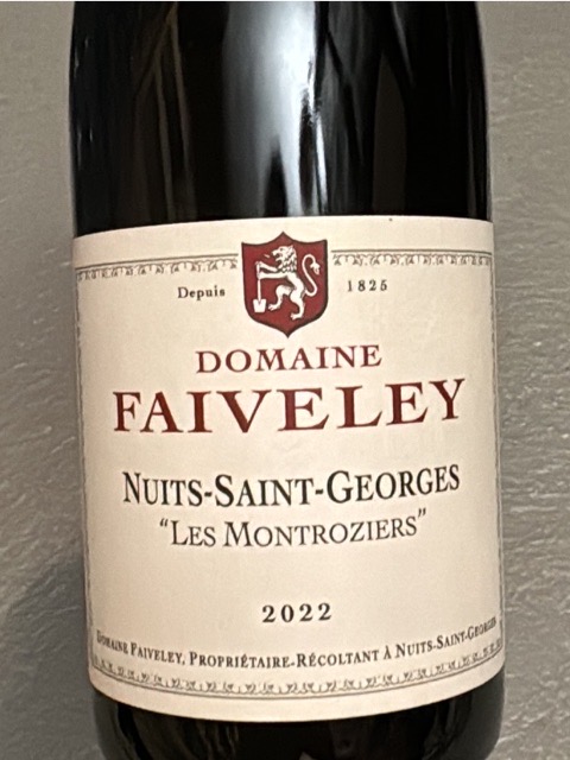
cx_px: 285
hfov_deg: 49.7
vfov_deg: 63.4
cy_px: 380
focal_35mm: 28
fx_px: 615
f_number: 2.2
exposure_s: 1/50
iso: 640
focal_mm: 2.22
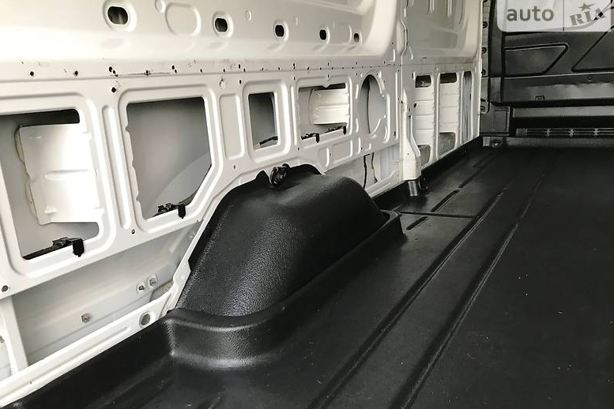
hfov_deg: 61.9
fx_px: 512
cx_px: 307
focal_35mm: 30
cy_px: 225
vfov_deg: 43.6
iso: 40
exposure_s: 1/17
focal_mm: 4
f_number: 1.8
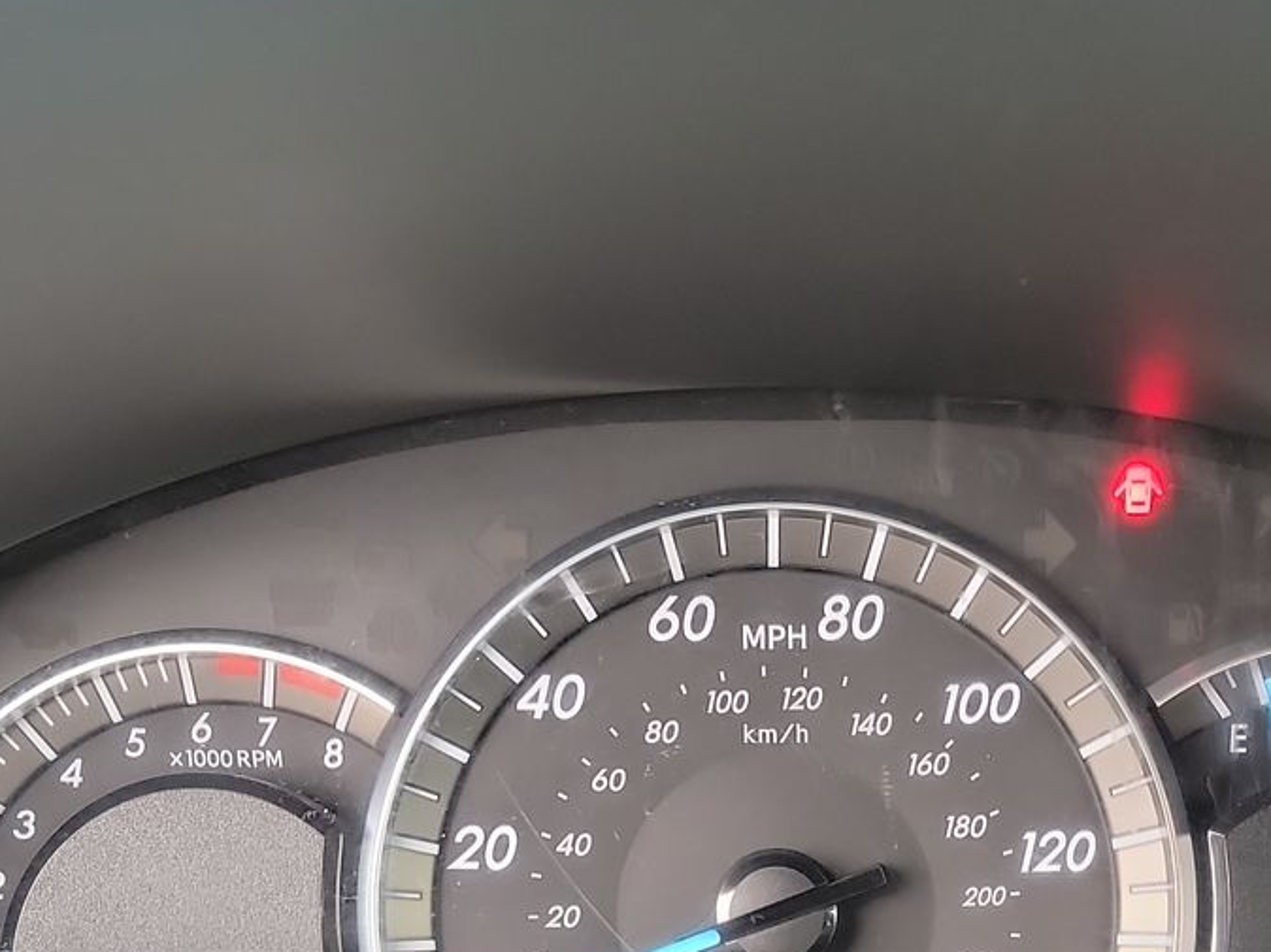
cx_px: 747
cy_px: 1082
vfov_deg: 23.8
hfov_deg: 33.7
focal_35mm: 57
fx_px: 2092
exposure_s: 1/59
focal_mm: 6.7
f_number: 1.8
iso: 385
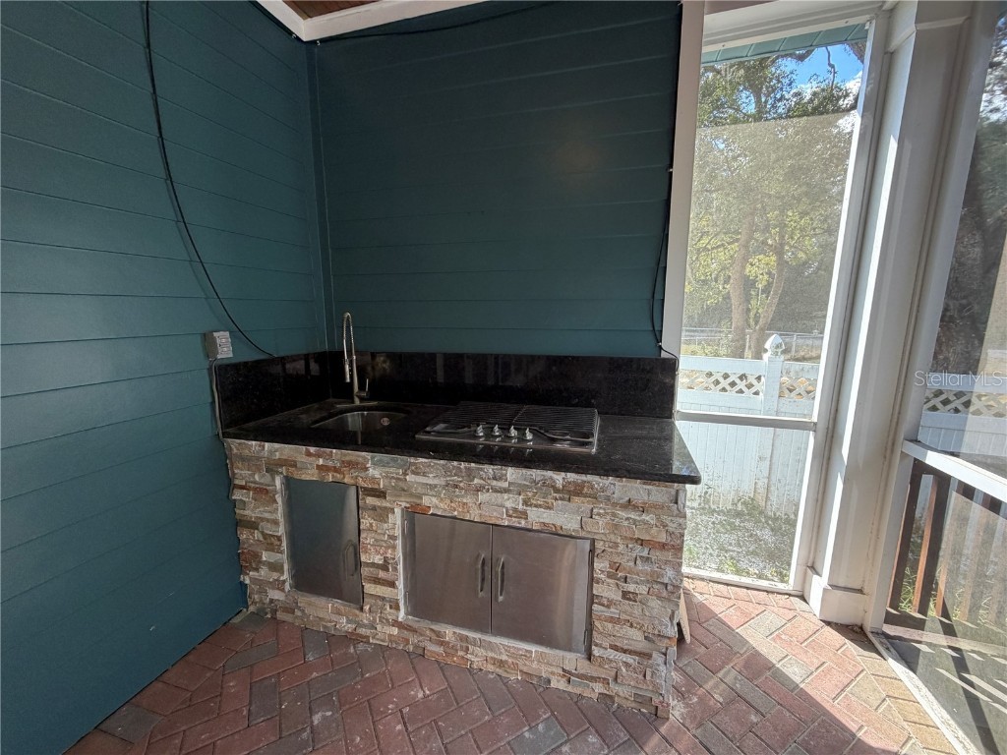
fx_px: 407
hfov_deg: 102.1
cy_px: 378
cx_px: 504
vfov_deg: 85.7
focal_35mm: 14
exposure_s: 1/121
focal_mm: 2.22
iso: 160
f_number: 2.2
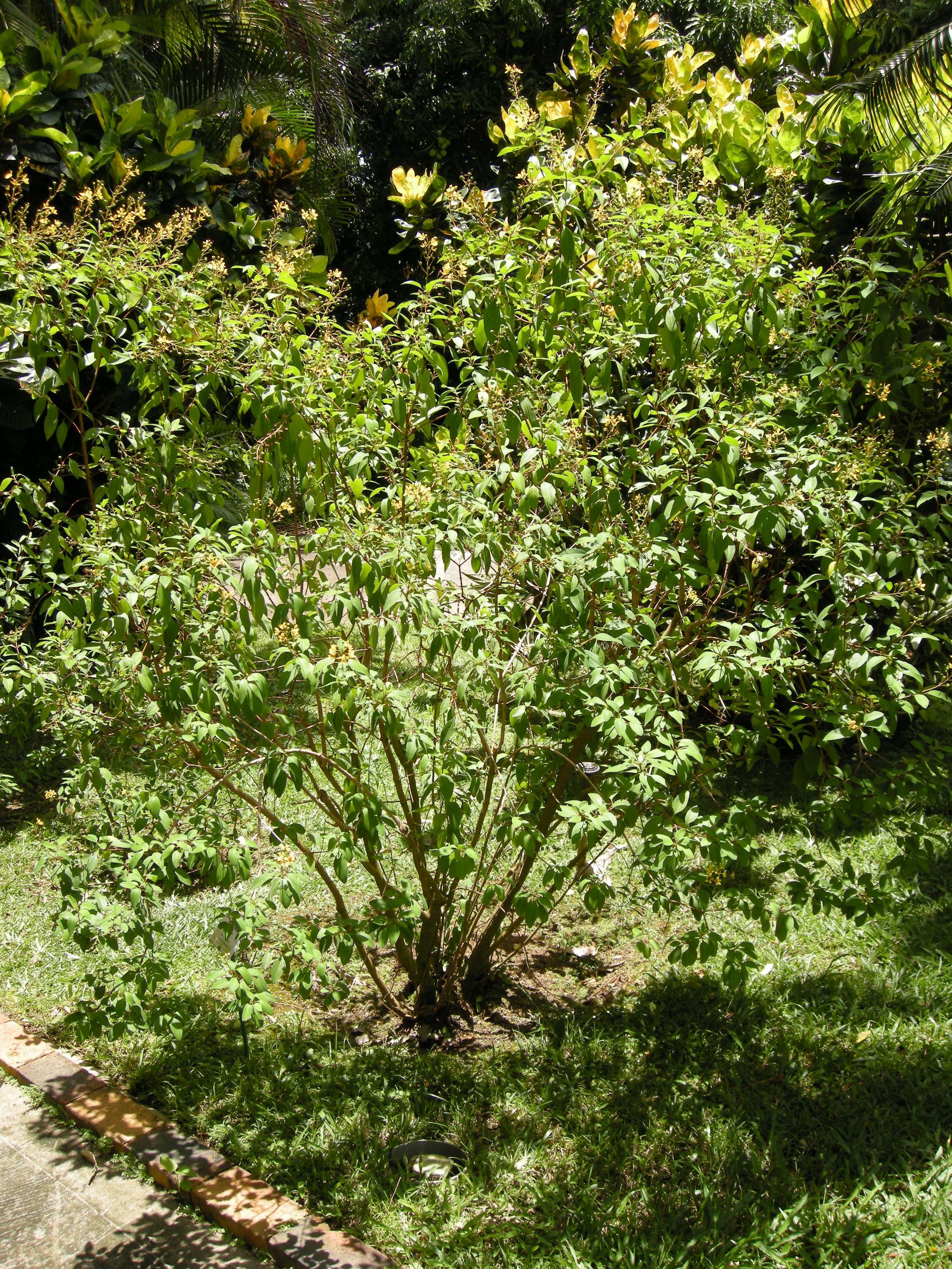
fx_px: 1283
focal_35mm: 35
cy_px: 634
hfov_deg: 40.7
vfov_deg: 52.6
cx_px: 476
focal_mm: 7.5
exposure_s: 1/151
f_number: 4.3
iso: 64
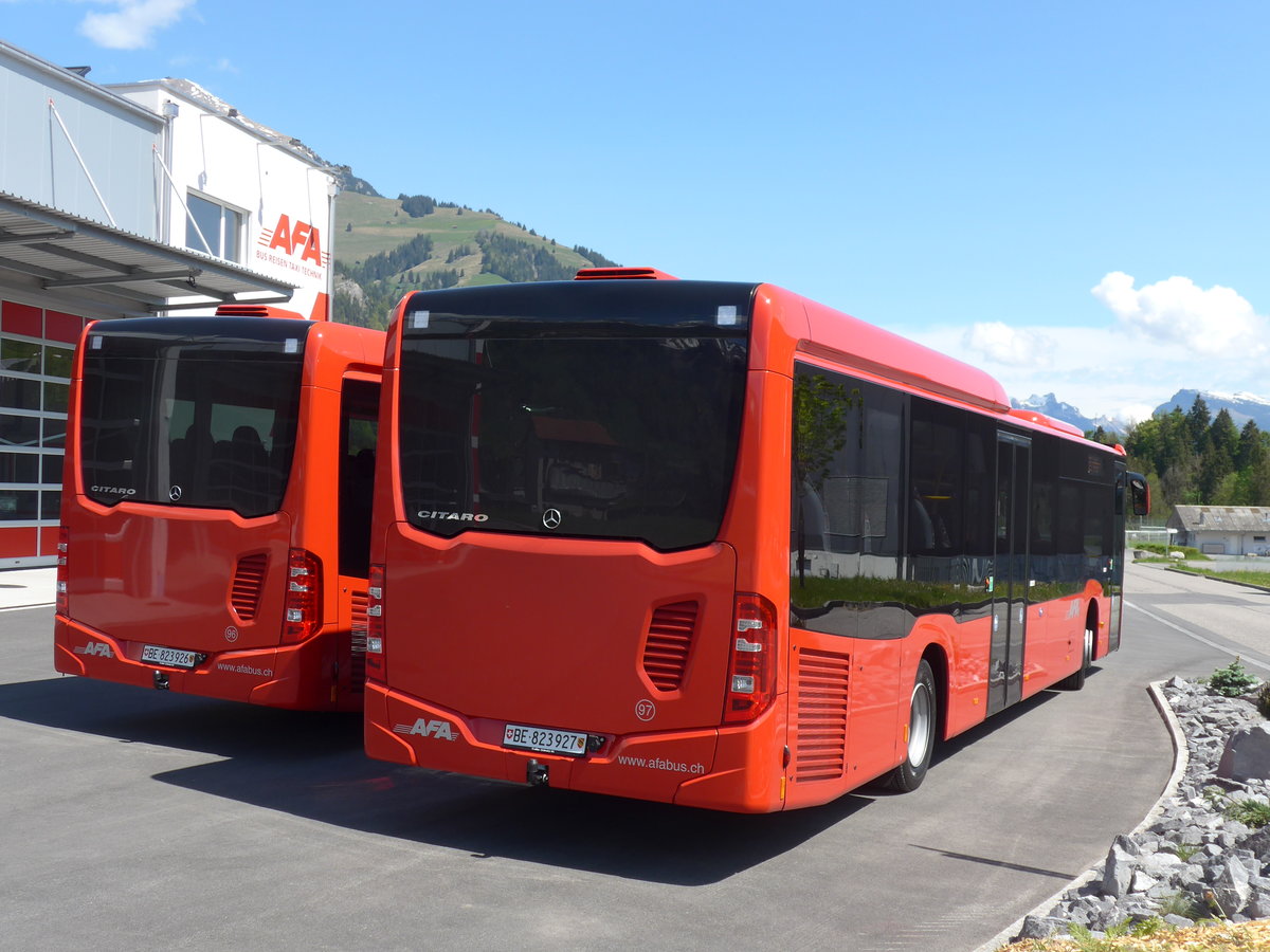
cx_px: 635
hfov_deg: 45.8
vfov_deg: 35.1
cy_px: 476
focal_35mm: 41
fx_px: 1504
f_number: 2.8
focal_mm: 8.4
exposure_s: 1/1300
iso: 80
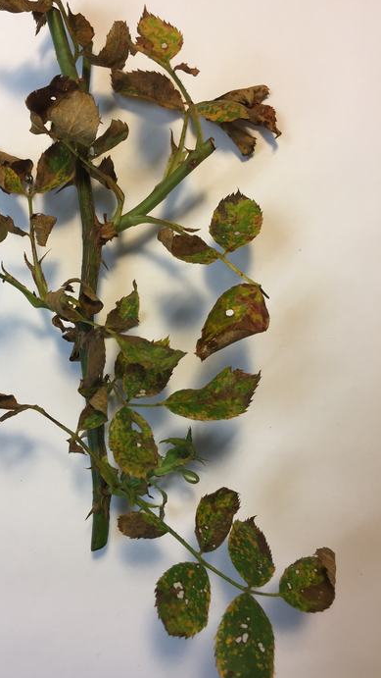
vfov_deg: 61.0
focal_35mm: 32
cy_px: 339
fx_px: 574
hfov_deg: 36.3
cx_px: 129
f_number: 2.2
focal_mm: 4.15
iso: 32
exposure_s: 1/40
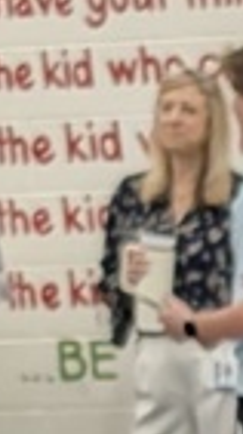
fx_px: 4458
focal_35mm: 388
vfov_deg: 5.4
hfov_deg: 3.0
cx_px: 940
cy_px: 933
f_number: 1.68
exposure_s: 1/120
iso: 278
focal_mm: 6.9
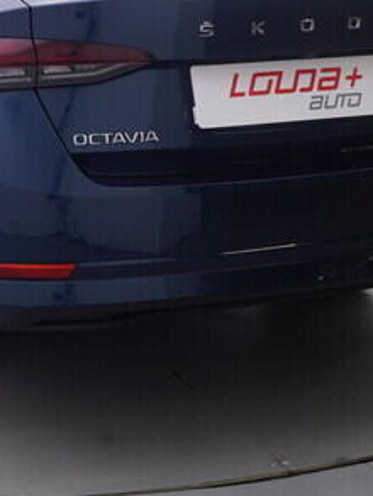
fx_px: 1087
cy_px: 68
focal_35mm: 76
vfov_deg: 25.1
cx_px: -14
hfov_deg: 18.9
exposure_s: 1/80
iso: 200
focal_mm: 15
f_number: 5
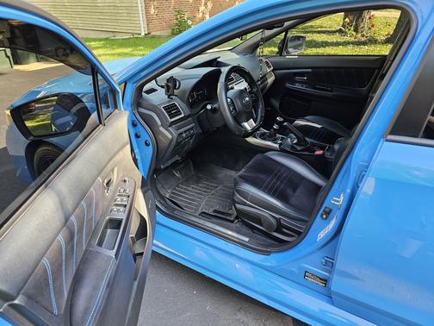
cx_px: 217
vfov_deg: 58.9
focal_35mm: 23
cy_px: 163
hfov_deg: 73.9
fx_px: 288
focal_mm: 6.3
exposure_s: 1/207
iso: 160
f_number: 1.7
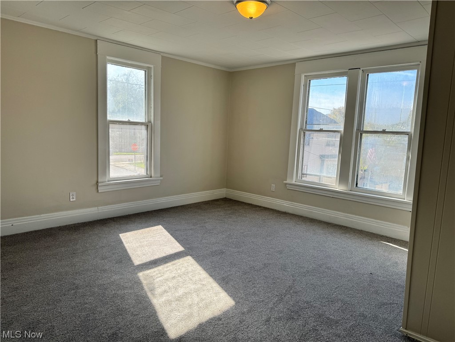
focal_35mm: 24
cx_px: 228
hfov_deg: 71.6
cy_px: 171
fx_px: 315
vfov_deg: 56.8
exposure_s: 1/822
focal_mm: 6.86
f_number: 1.78
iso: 80
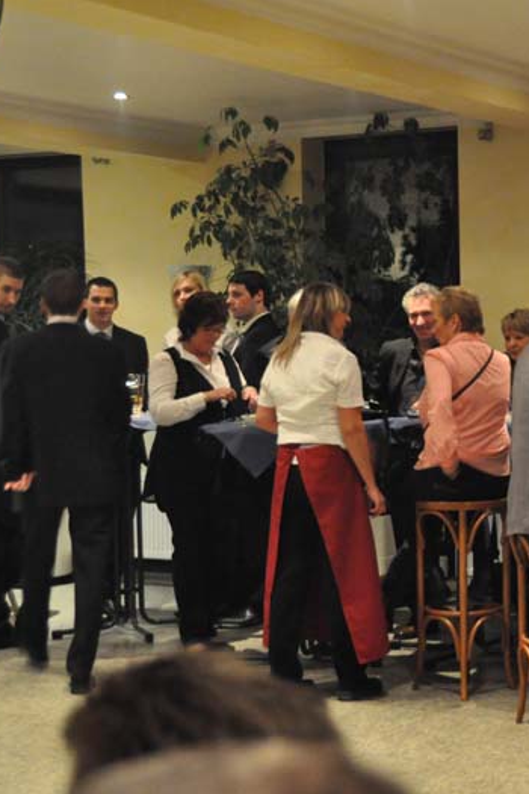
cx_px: 512
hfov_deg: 18.3
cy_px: 400
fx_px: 1609
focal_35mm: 73
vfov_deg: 27.7
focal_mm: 32
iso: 3200
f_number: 4.2
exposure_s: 1/13
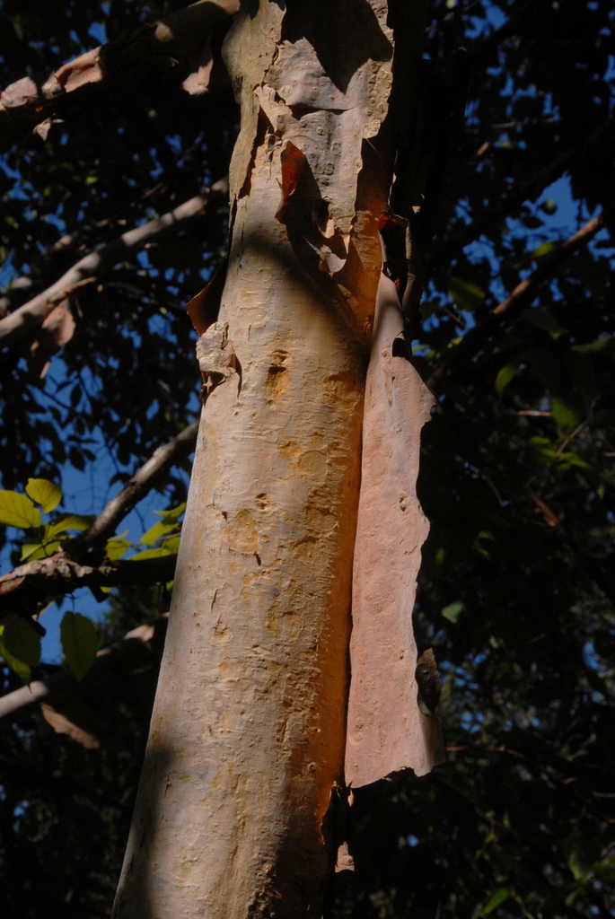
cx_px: 308
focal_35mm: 82
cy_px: 460
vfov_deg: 24.6
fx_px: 2109
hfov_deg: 16.6
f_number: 11
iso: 400
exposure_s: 1/500
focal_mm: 55
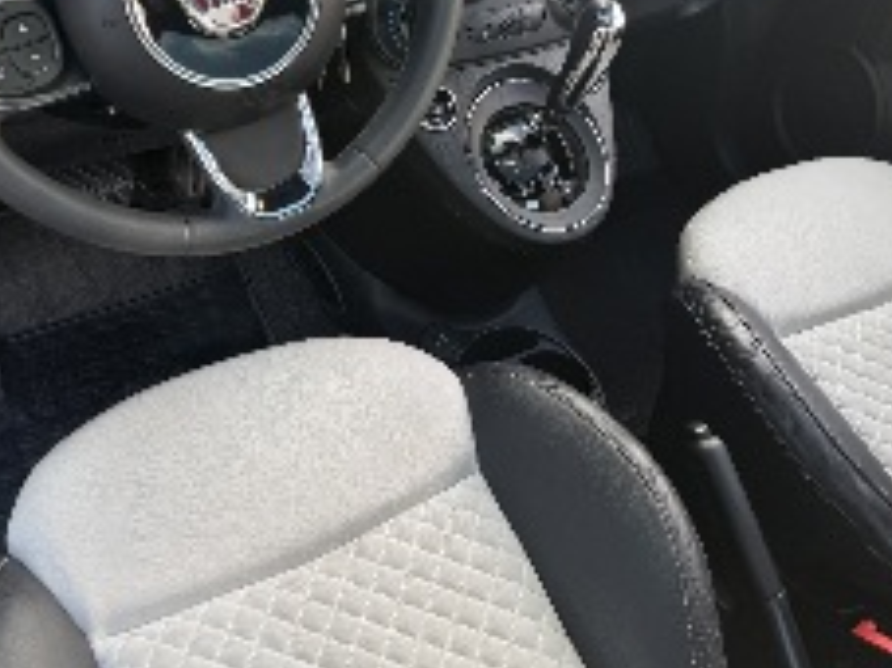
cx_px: 448
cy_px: 181
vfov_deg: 32.3
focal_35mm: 44
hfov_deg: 43.0
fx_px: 1133
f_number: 1.78
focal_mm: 6.76
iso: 80
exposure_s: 1/121
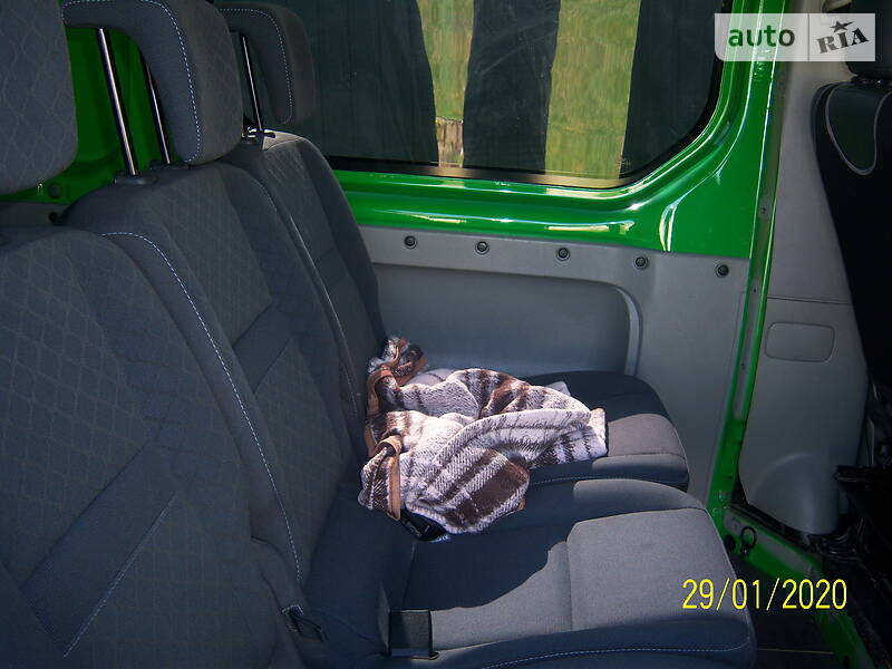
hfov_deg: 51.4
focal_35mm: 36
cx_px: 446
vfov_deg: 39.7
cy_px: 334
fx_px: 928
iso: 80
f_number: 2.8
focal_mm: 7.5
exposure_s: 1/60
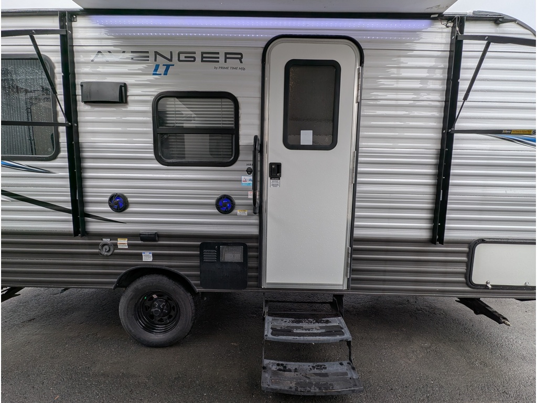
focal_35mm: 13
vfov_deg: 89.9
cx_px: 268
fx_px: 202
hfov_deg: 106.2
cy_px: 202
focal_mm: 1.95
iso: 46
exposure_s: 1/229
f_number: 2.2
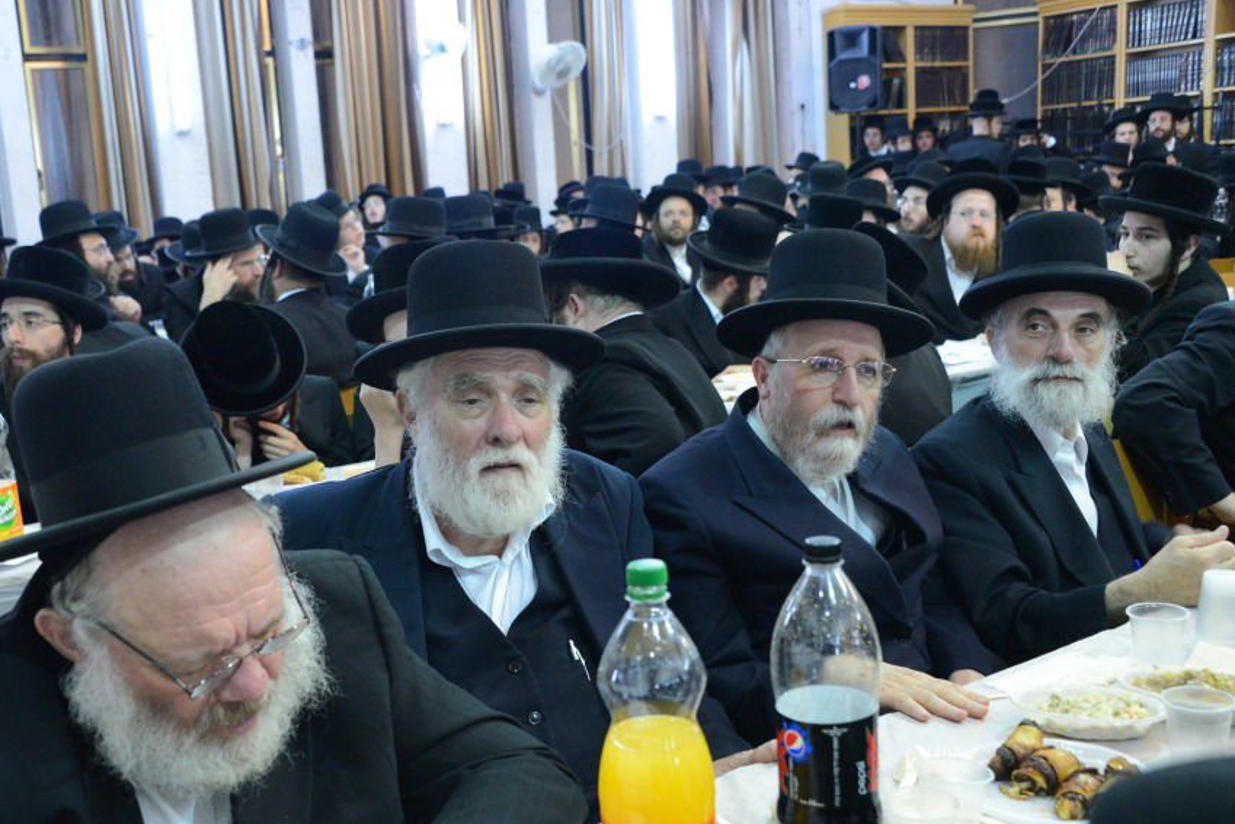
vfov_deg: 32.6
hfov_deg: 47.3
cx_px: 532
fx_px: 1406
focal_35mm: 41
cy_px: 465
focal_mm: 34
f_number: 5
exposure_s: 1/80
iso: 4000
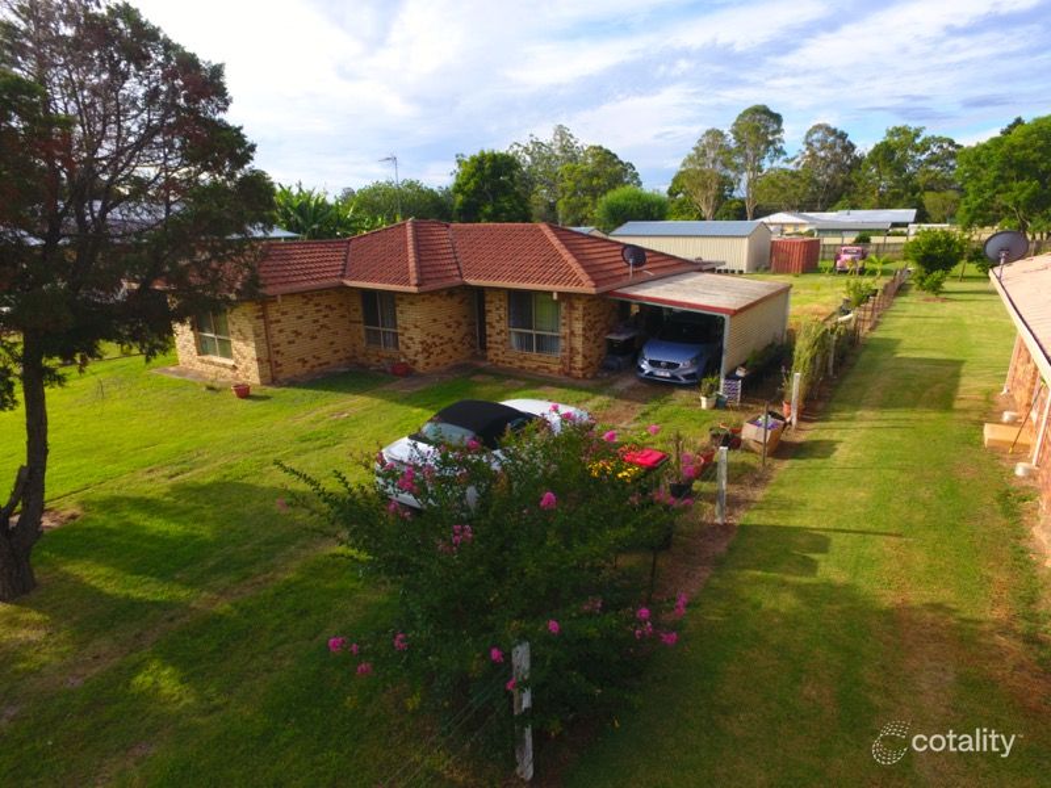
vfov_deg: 66.0
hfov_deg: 81.7
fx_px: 607
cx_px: 526
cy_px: 394
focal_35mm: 20
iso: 100
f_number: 2.8
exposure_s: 1/408
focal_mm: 3.61
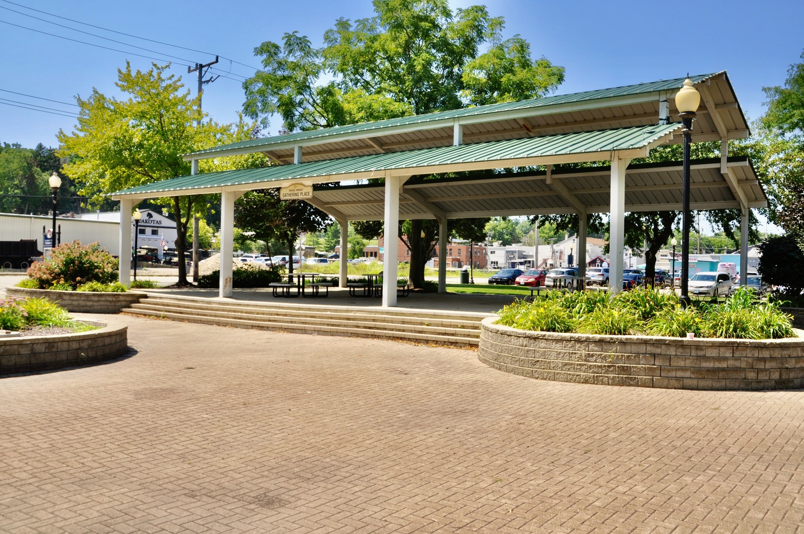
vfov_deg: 39.9
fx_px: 736
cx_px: 402
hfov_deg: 57.3
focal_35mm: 33
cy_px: 267
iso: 200
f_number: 13
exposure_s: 1/200
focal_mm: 22
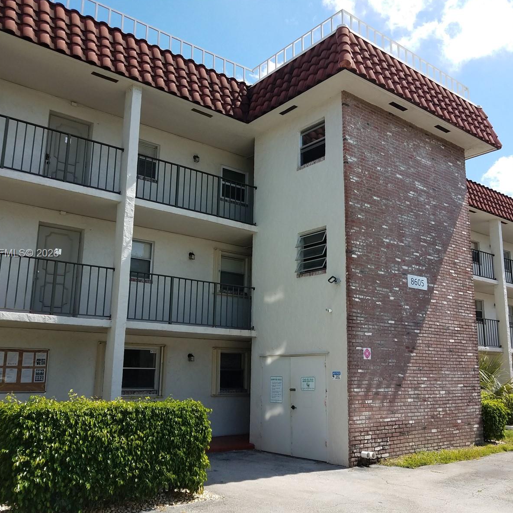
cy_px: 254
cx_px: 270
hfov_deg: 52.5
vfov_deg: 52.5
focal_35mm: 31
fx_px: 520
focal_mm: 4.2
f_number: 1.7
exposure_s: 1/1284
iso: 40
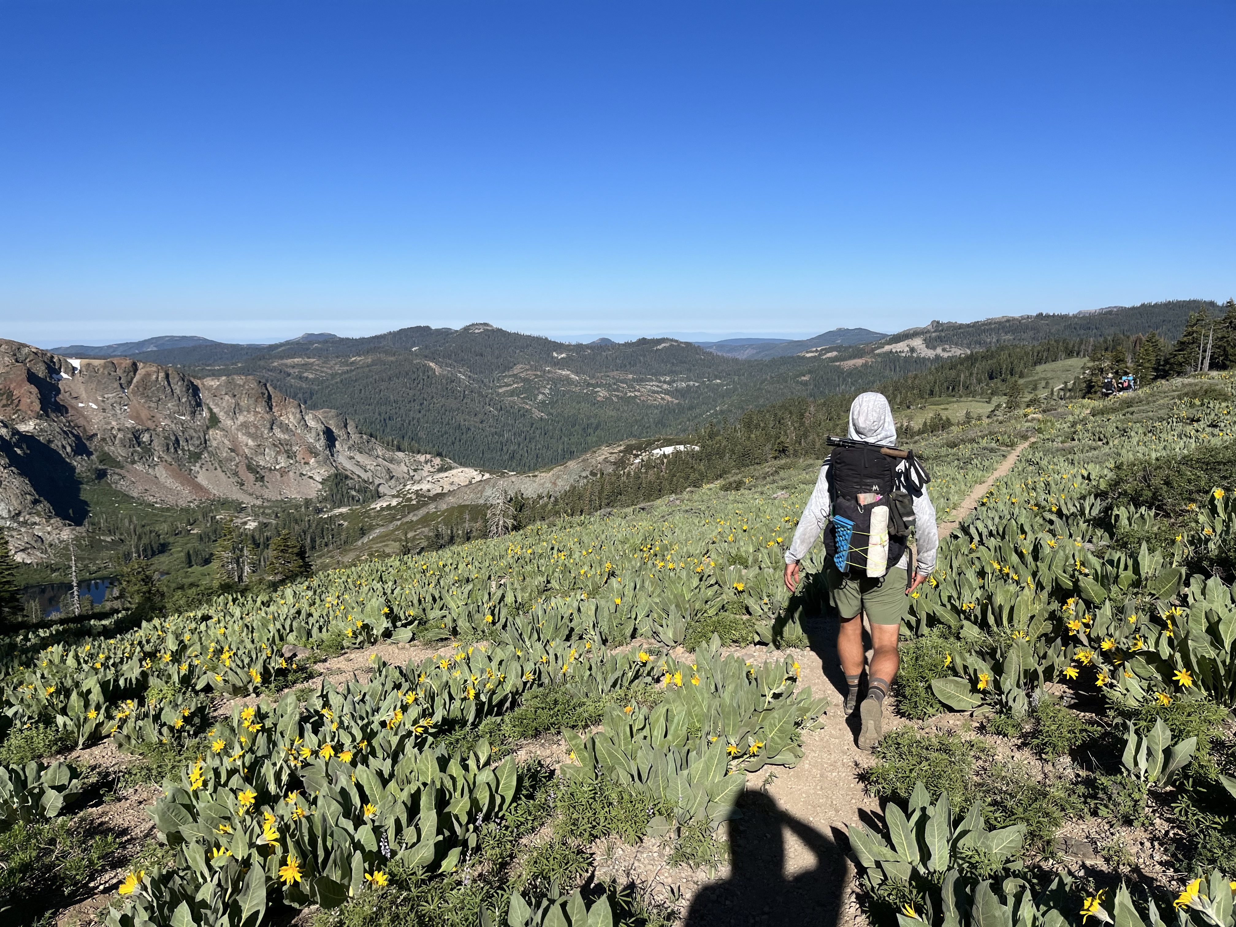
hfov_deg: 67.3
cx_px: 618
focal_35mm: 26
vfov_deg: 53.1
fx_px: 928
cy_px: 464
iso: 50
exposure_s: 1/4854
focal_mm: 5.1
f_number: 1.6
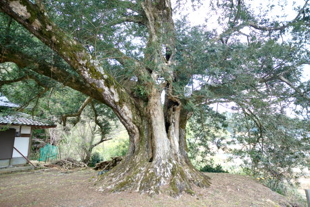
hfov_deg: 84.0
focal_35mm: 20
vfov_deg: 61.9
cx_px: 155
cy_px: 104
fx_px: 172
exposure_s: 1/50
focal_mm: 20
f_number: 2.8
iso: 400
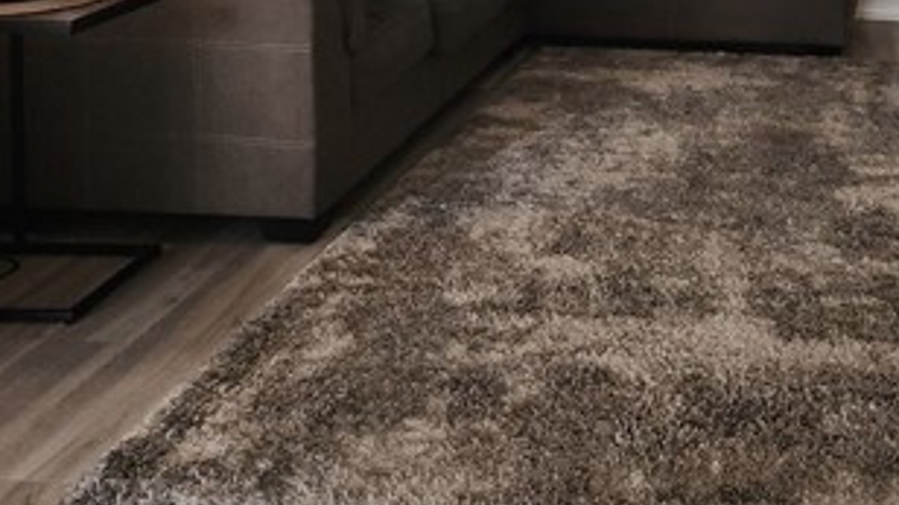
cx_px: 771
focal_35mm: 52
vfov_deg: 20.7
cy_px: -172
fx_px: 1239
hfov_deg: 37.8
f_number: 1.8
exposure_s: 1/40
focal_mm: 6.4
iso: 100
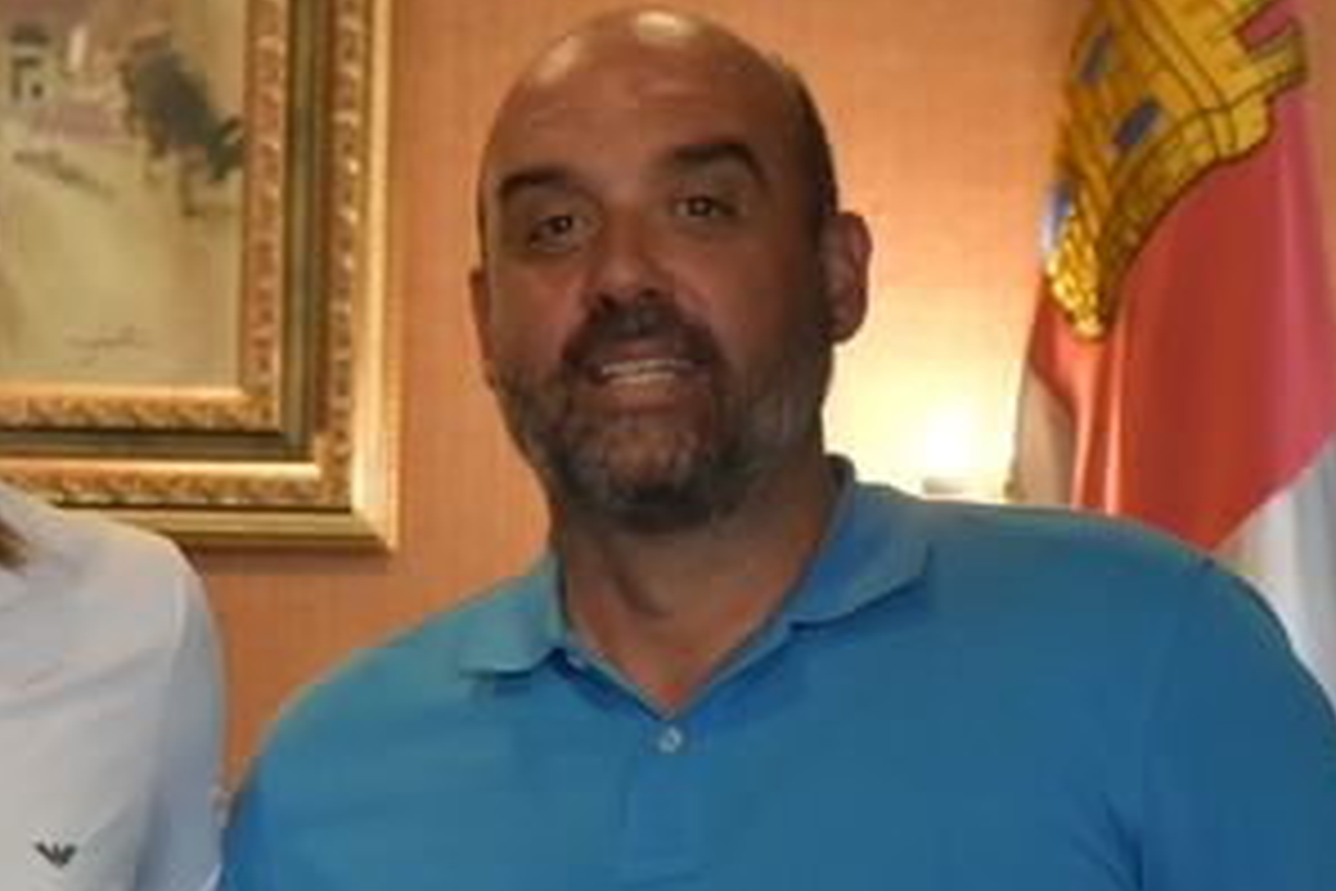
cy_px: 1138
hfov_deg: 8.0
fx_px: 9463
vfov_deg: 5.4
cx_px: -216
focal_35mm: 255
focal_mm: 56
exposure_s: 1/125
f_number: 4.8
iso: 1600
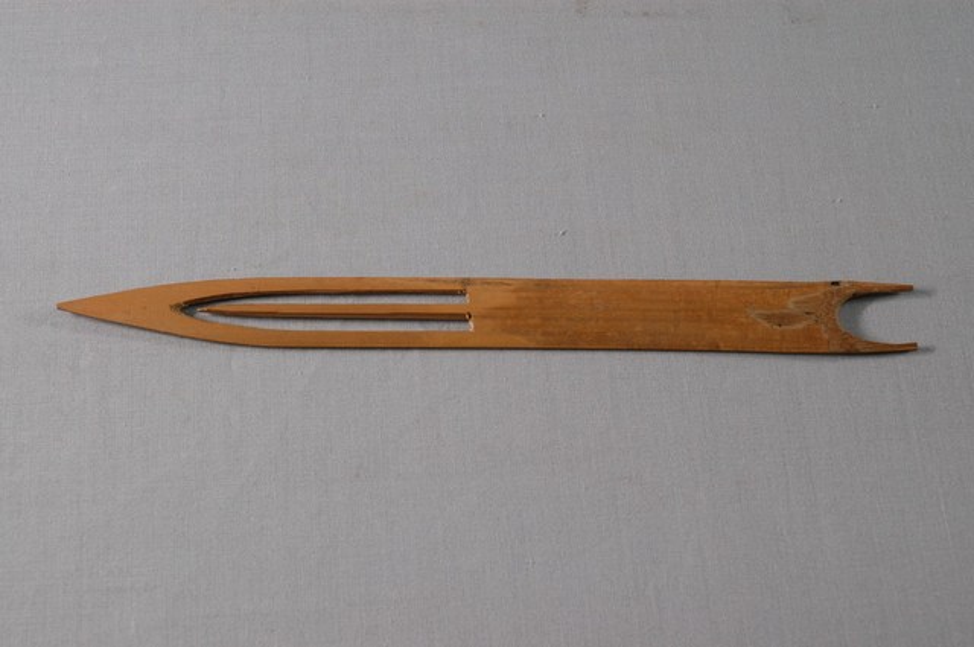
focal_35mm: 75
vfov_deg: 18.1
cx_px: 487
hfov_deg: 27.0
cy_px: 324
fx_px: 2027
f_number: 10
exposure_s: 1/6
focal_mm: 50
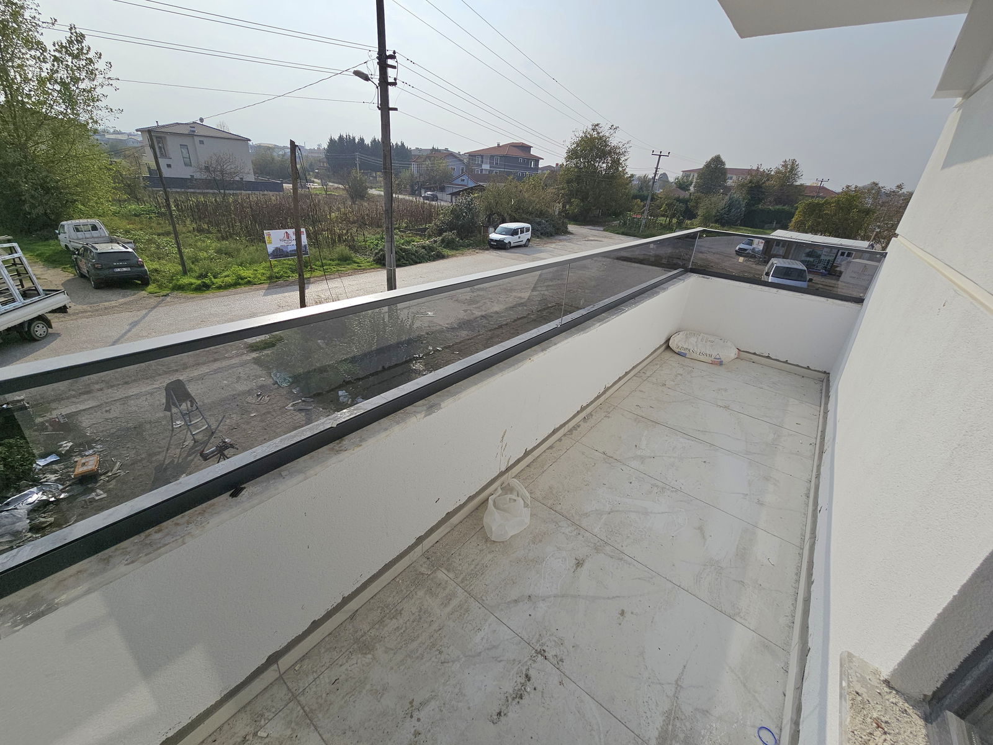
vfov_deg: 89.9
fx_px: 373
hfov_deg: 106.2
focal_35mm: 13
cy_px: 372
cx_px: 496
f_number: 2.2
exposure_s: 1/10000
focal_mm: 2.2
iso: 50
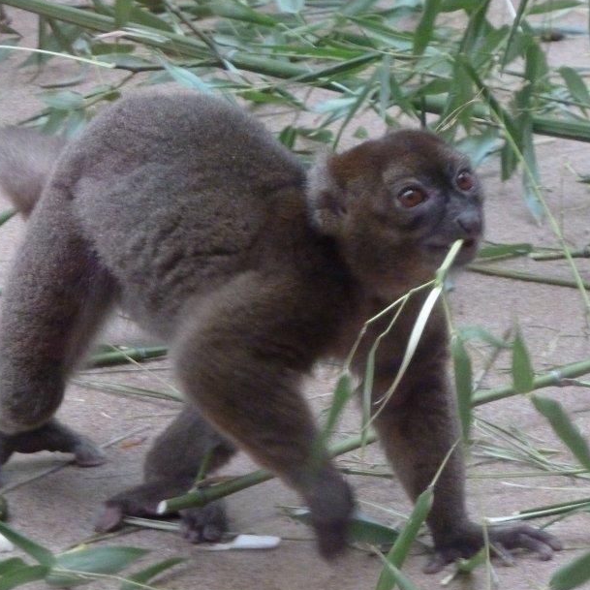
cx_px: 141
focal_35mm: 251
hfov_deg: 7.0
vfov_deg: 7.0
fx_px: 4840
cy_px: 285
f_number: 4.5
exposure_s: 1/100
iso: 800
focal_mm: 27.8
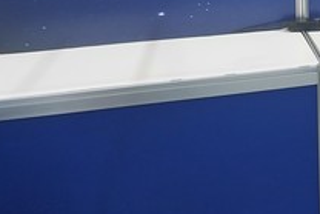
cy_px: -83
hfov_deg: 22.4
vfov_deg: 16.3
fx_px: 694
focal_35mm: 78
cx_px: 446
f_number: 1.8
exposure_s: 1/50
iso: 200
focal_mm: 4
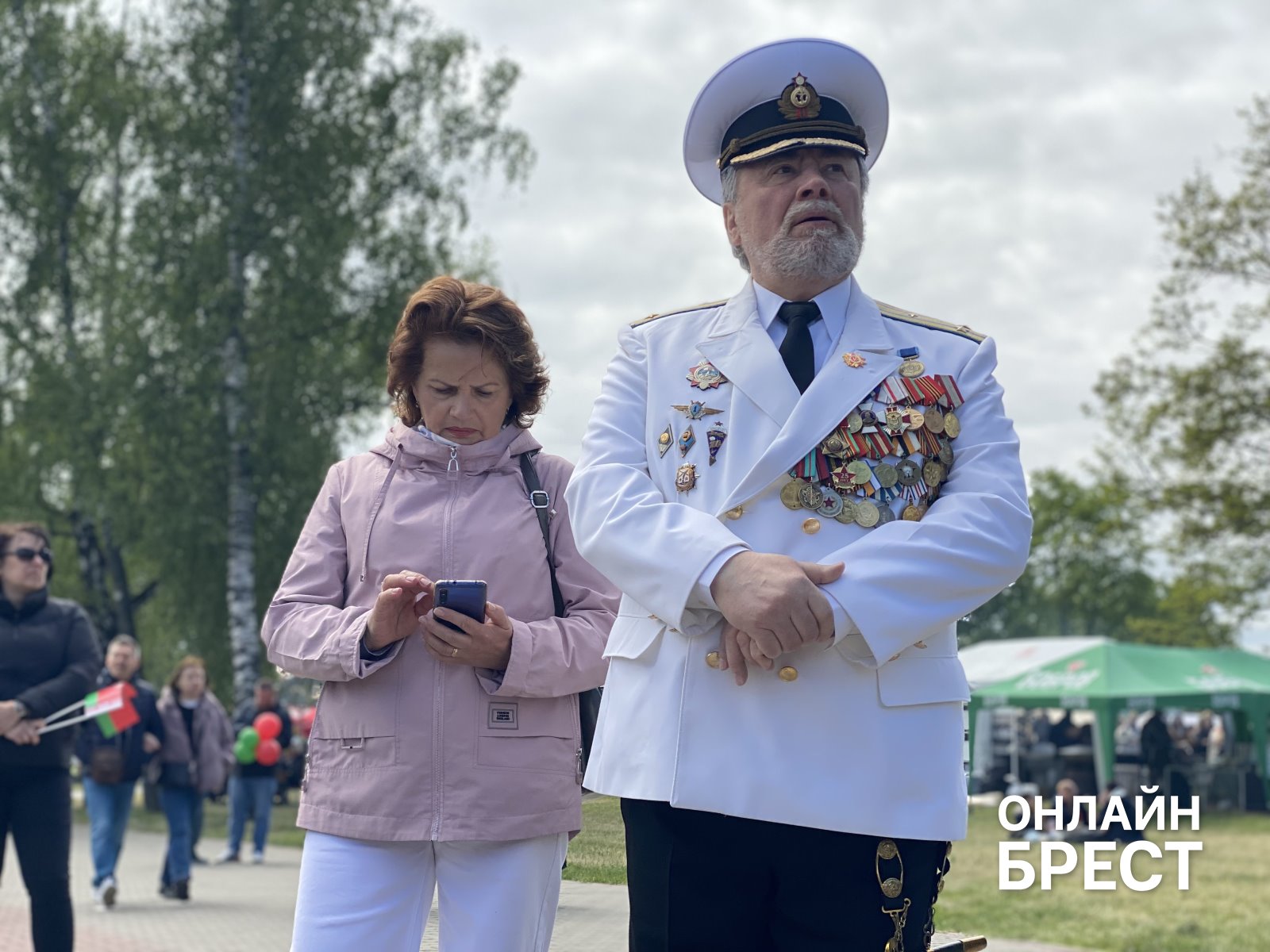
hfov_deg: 36.8
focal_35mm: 52
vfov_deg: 28.0
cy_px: 476
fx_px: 1908
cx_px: 635
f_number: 2
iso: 20
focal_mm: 6
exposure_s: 1/1497
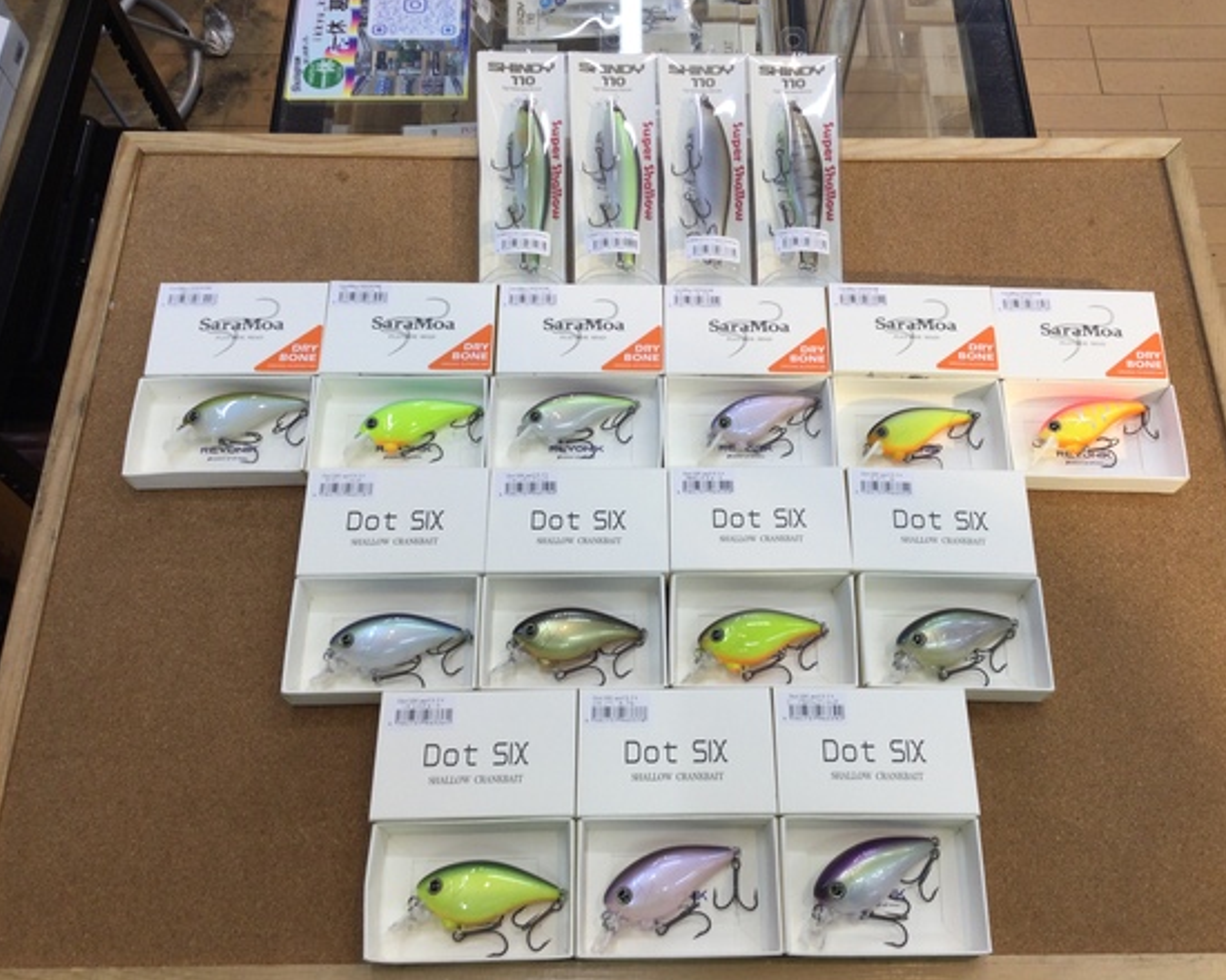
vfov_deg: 44.5
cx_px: 664
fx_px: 1197
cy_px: 488
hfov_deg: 54.2
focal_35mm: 33
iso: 25
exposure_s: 1/60
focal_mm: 3.3
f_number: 2.4
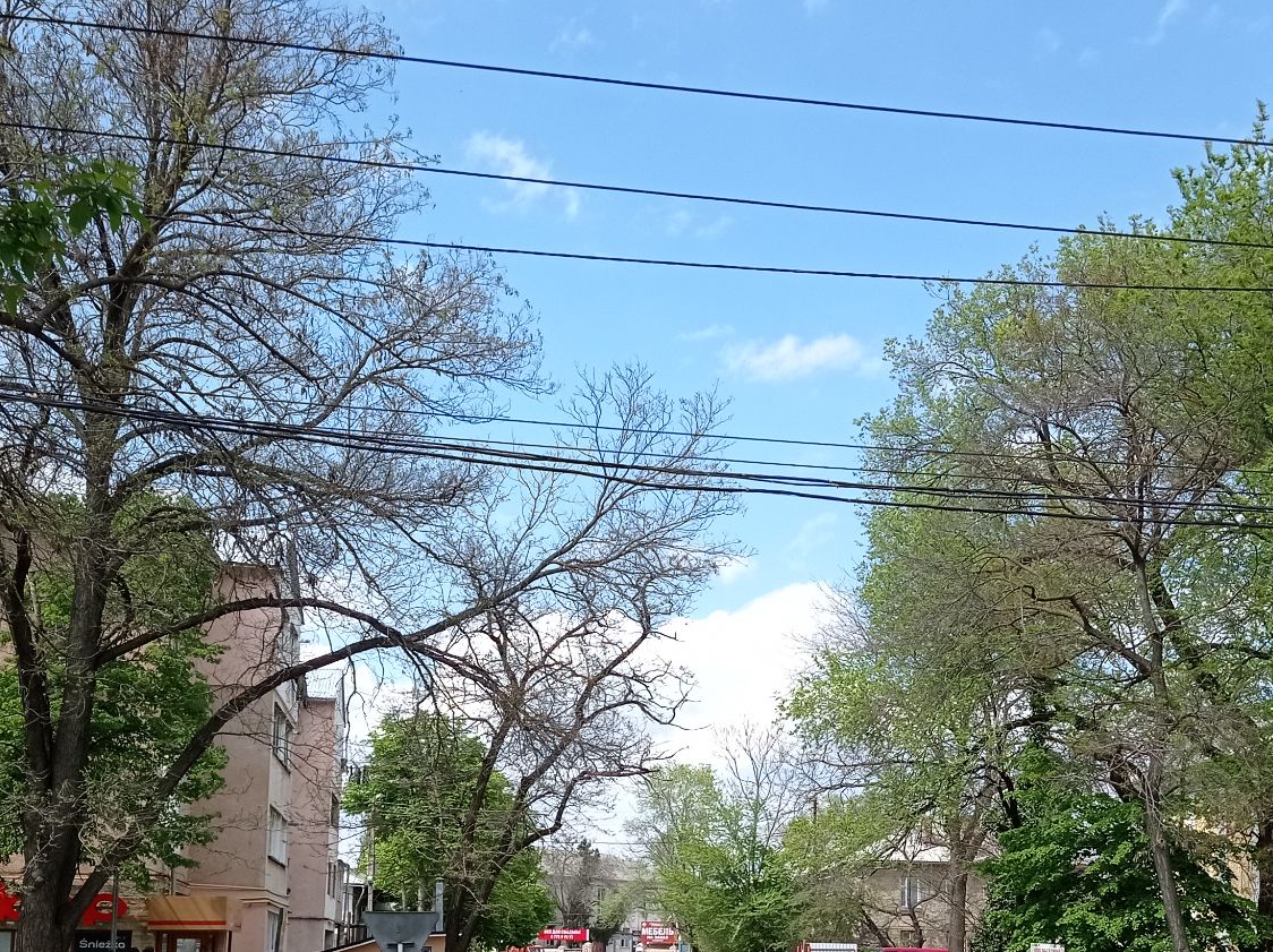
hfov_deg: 37.4
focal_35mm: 51
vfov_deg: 27.9
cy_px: 765
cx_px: 735
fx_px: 1874
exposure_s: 1/1880
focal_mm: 4.74
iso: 100
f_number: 1.79
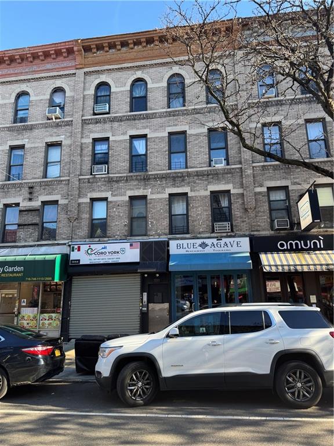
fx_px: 309
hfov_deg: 56.8
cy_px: 223
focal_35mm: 24
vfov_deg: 71.6
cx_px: 167
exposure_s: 1/604
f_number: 1.78
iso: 80
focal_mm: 6.76
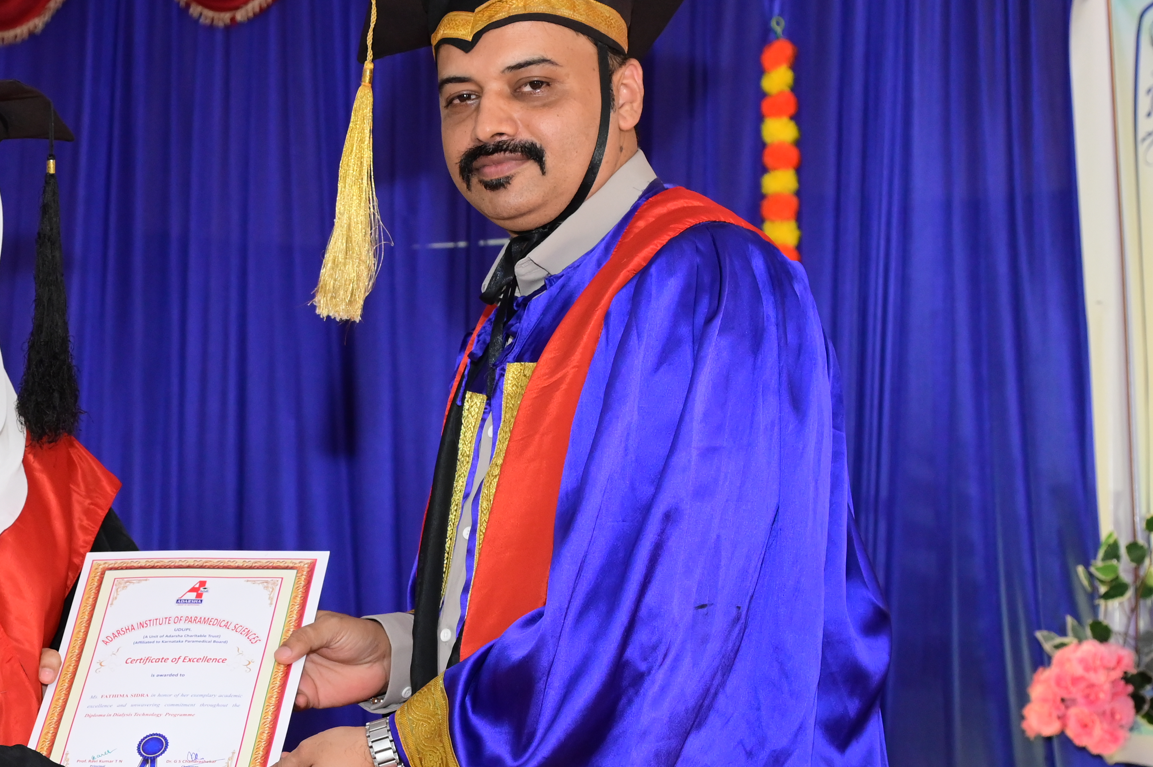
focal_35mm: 95
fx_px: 3040
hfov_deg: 21.3
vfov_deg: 14.3
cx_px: 264
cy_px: 562
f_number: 5.6
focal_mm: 48
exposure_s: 1/125
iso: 2500
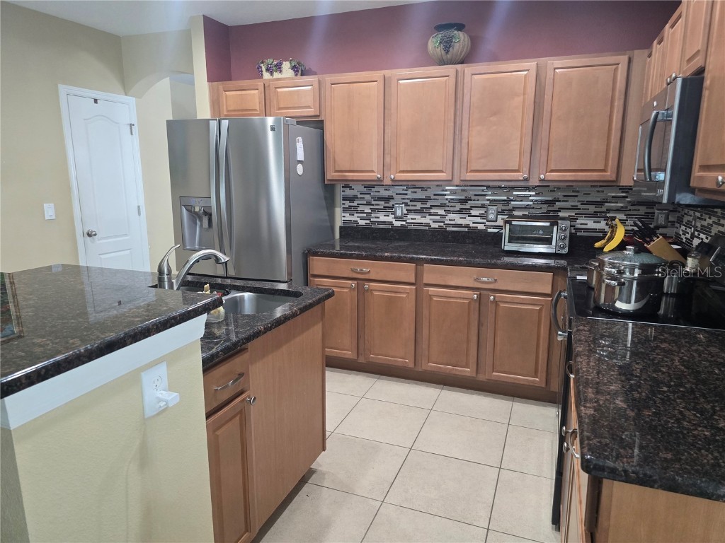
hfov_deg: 73.9
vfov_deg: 58.9
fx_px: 482
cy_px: 272
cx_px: 362
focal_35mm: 23
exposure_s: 1/120
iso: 640
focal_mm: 6.3
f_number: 1.7
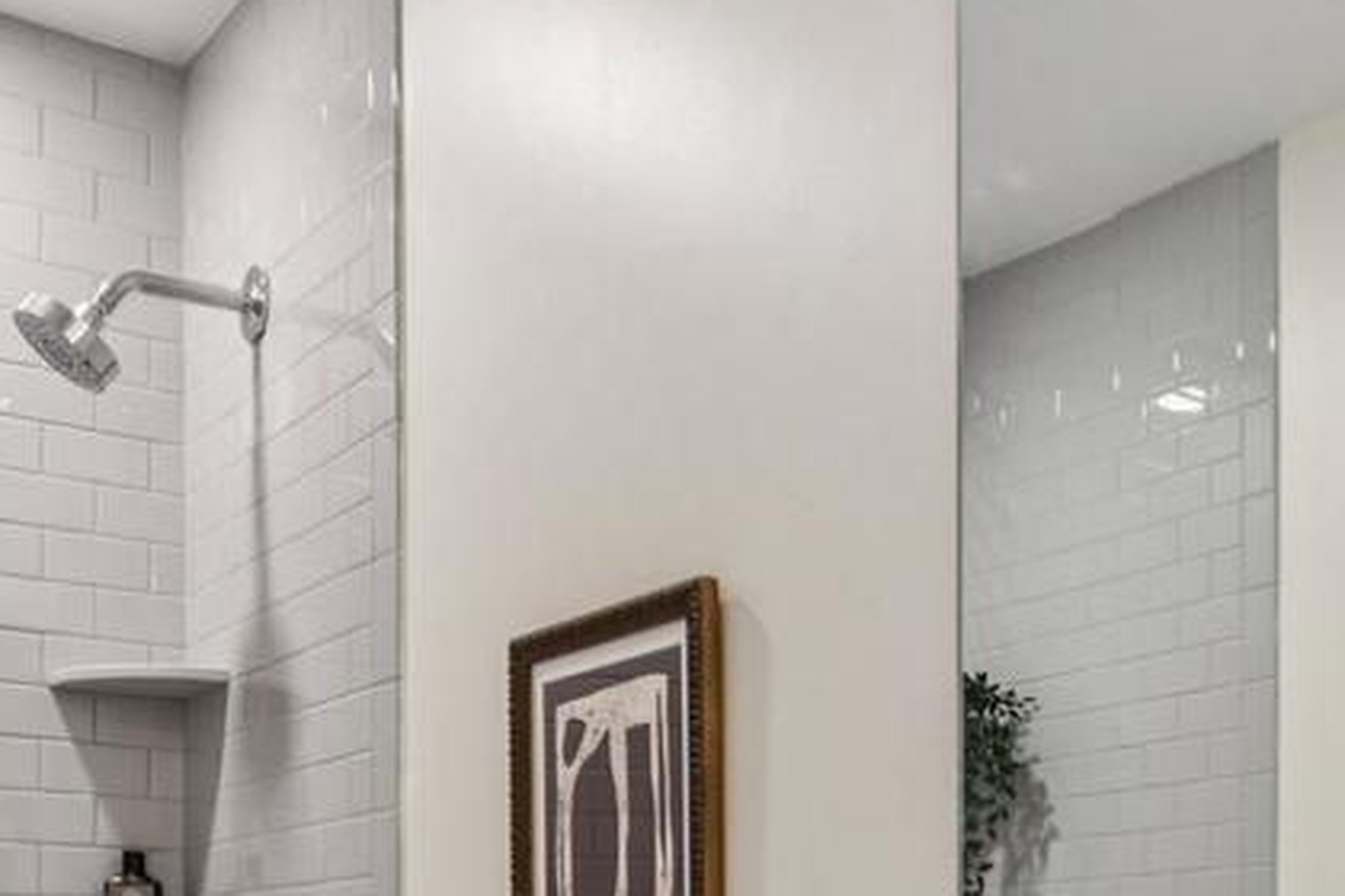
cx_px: 839
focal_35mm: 48
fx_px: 1793
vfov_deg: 25.2
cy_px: 1082
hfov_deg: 40.8
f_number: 9
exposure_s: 1/6
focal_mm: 14
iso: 250
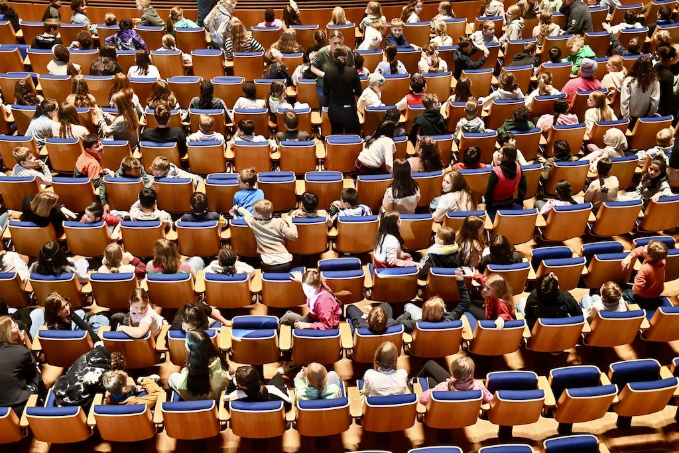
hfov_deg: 36.2
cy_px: 226
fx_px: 1037
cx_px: 340
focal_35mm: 55
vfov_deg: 24.6
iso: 2800
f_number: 2.8
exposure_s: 1/100
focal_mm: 55
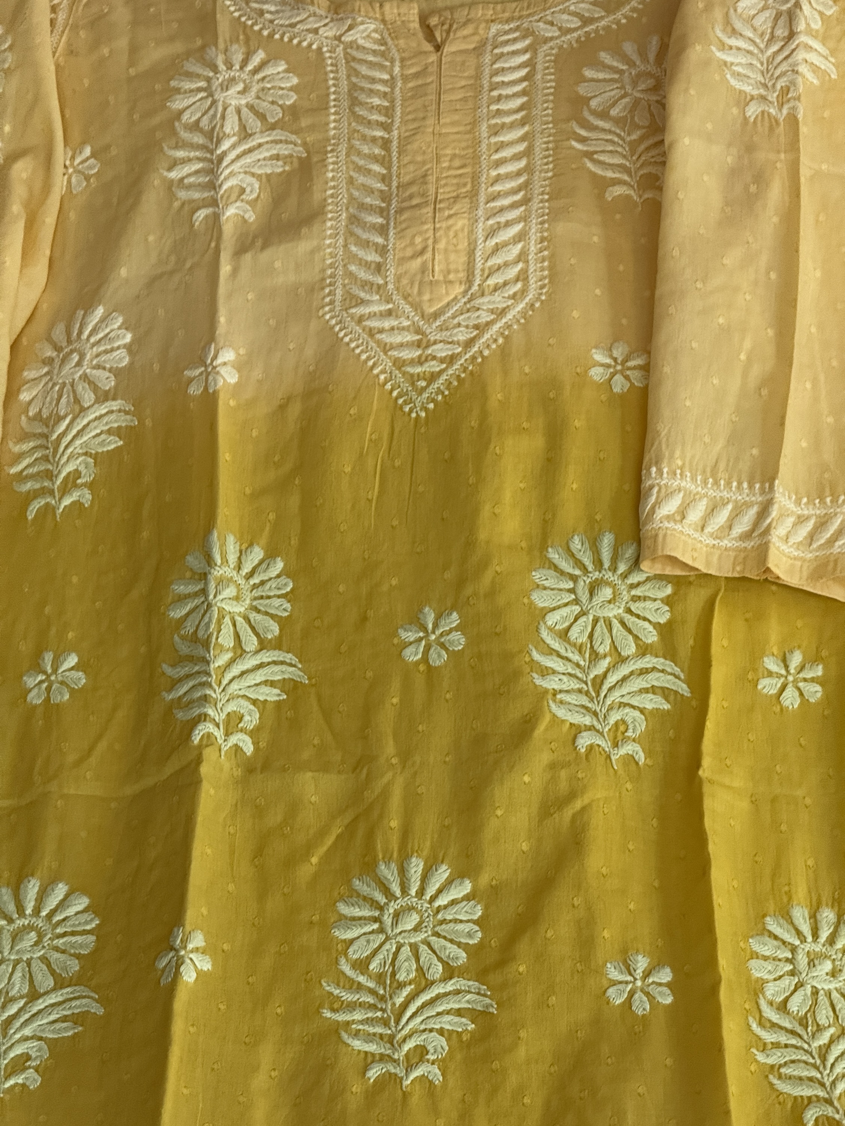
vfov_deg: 16.4
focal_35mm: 120
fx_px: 3906
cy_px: 563
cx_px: 422
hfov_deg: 12.3
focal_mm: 15.66
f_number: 2.8
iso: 320
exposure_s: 1/60
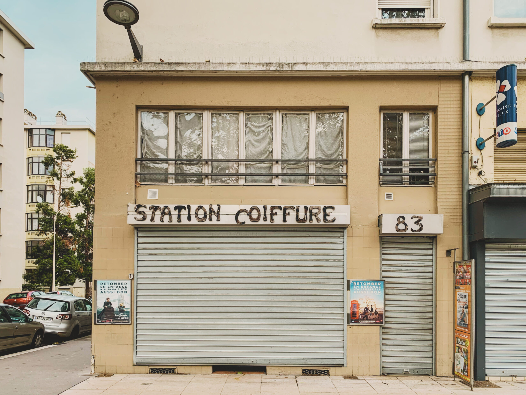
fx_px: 395
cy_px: 198
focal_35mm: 26
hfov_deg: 67.3
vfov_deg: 53.1
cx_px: 263
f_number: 1.8
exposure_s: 1/121
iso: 32
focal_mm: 4.25
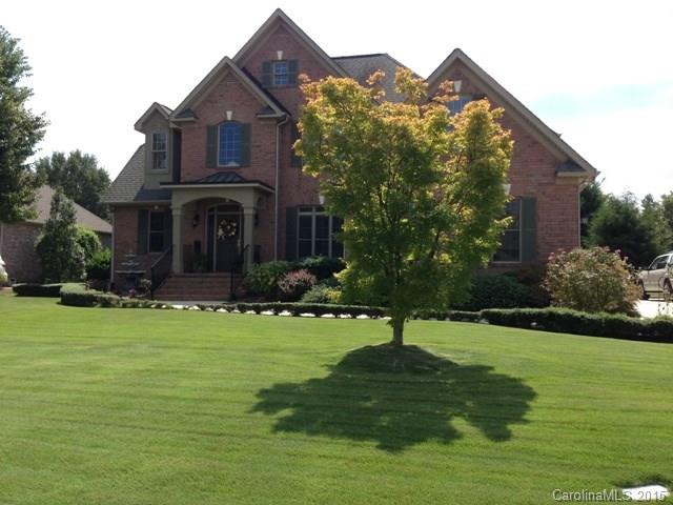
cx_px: 336
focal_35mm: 33
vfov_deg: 42.9
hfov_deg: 55.4
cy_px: 252
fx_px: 642
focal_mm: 4.13
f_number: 2.4
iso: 50
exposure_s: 1/935
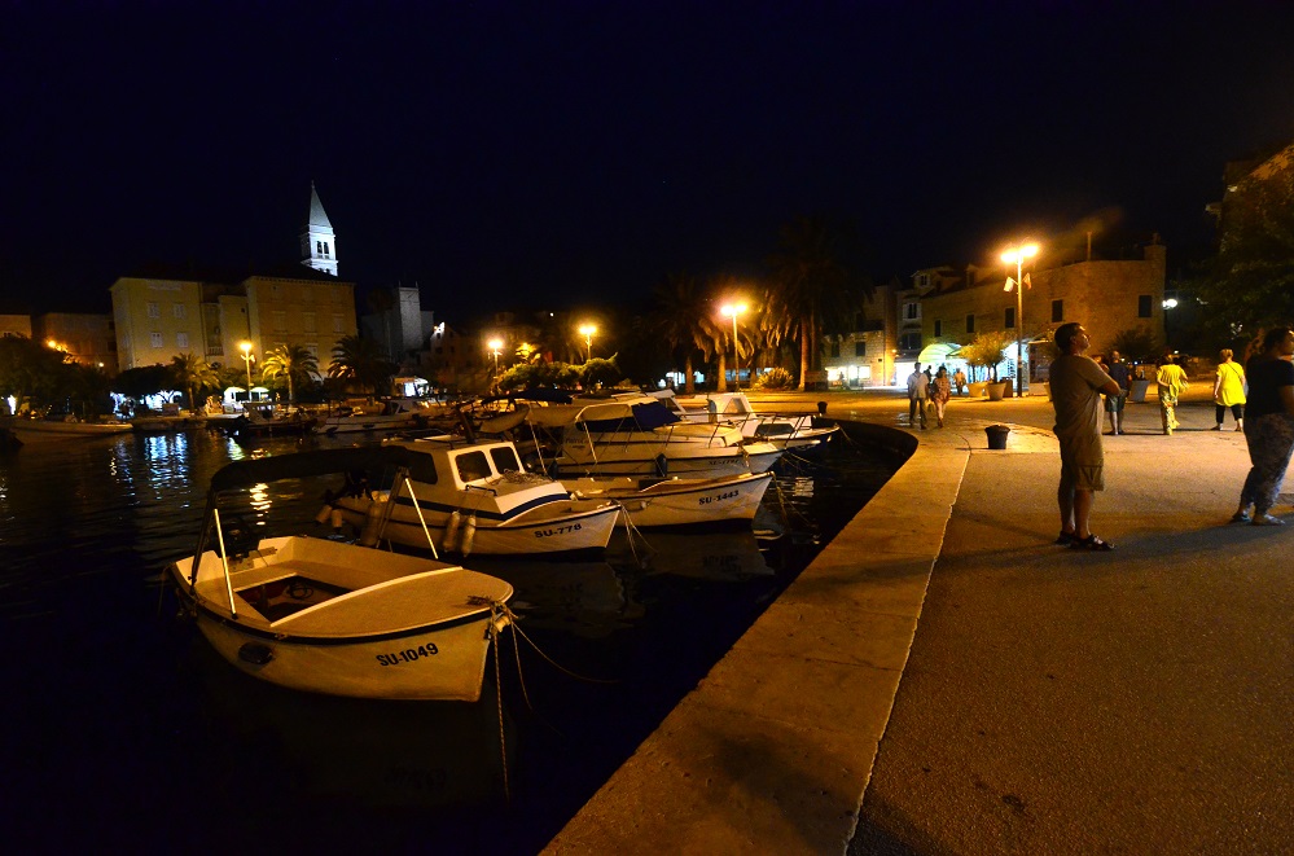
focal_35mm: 18
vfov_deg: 67.1
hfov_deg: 90.1
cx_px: 647
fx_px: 645
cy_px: 428
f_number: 5.6
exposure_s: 1/30
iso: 3200
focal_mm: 12
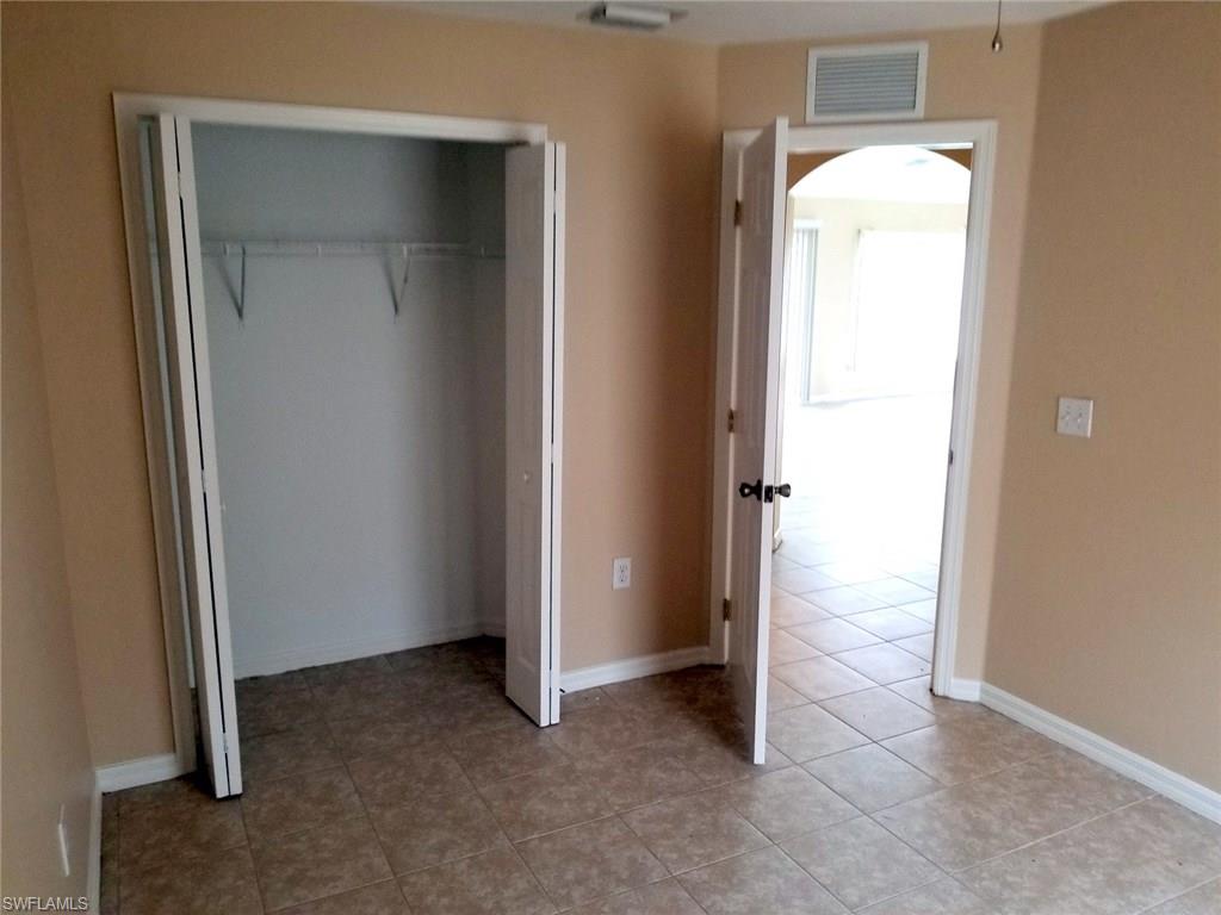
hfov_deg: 67.3
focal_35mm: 26
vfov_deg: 53.1
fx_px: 917
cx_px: 610
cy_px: 458
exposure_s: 1/40
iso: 160
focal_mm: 4.3
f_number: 1.7
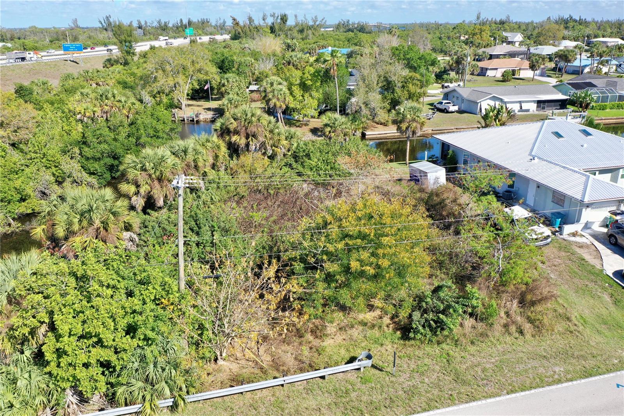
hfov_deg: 65.5
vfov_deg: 46.4
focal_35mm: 28
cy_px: 208
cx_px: 312
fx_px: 485
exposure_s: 1/320
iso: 100
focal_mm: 10.26
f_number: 5
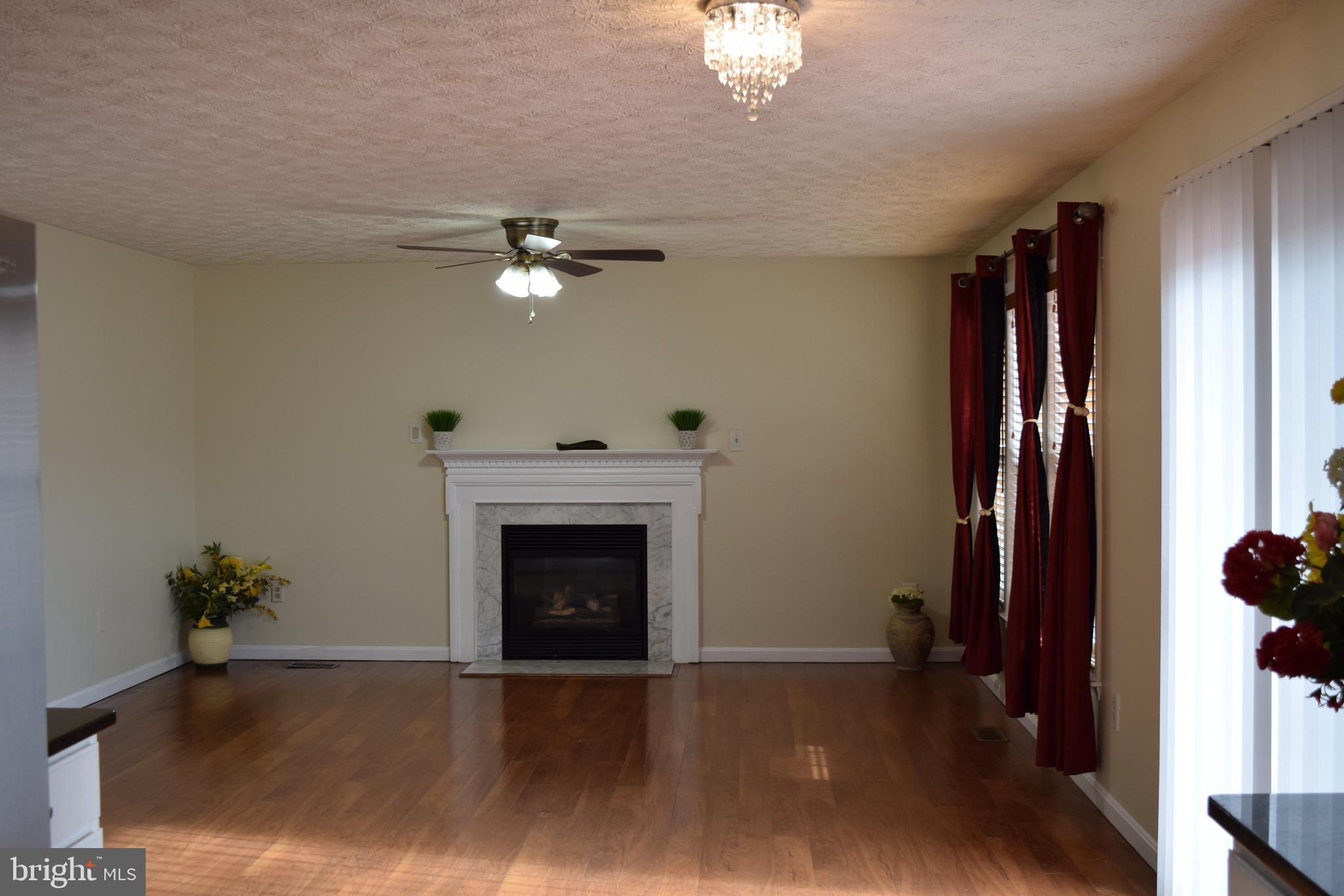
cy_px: 448
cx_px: 672
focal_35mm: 38
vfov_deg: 35.5
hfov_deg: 51.3
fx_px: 1400
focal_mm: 25
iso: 400
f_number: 5
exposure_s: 1/100
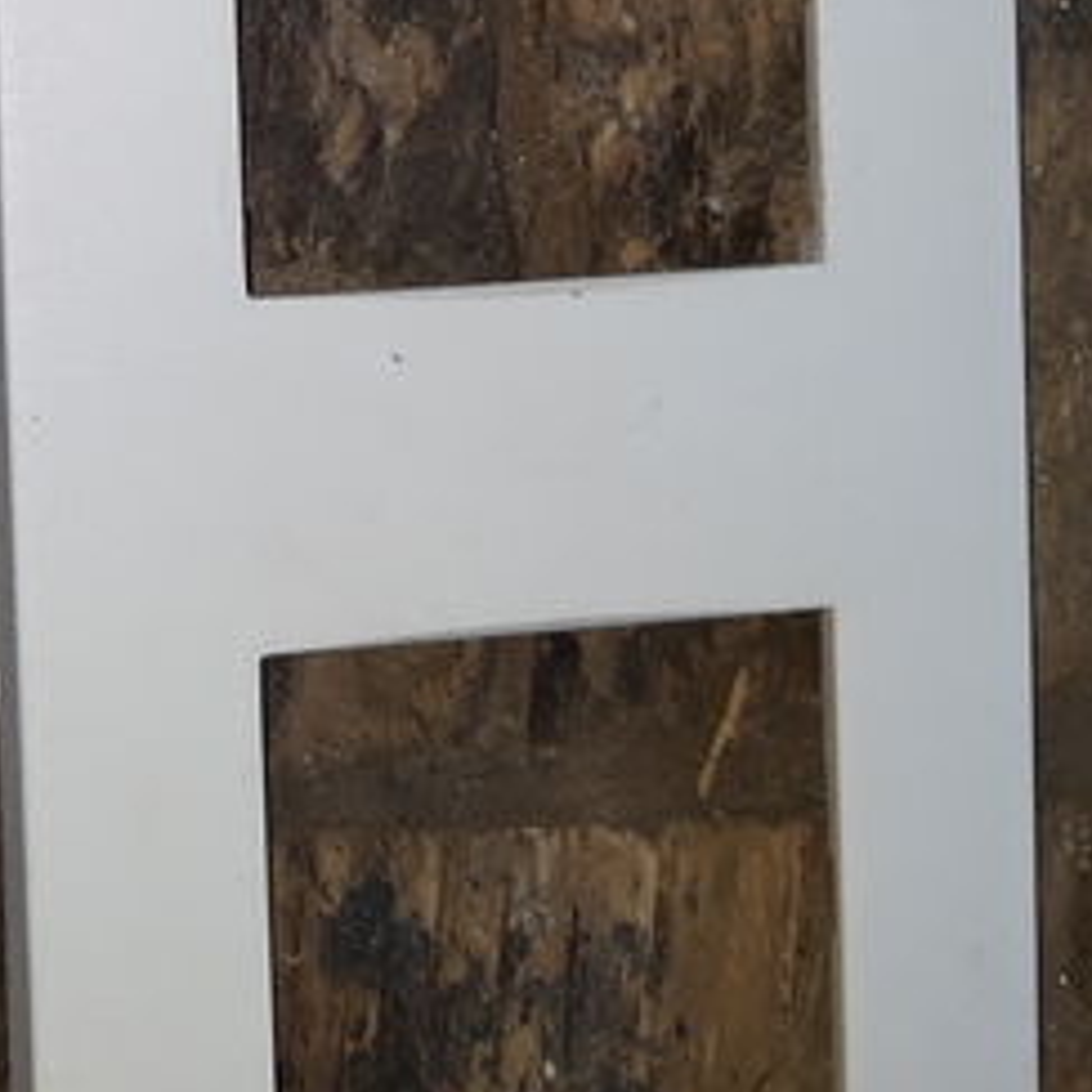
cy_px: 54
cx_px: -143
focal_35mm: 98
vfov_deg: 17.4
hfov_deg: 17.1
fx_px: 3498
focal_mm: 3.71
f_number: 1.7
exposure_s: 1/163
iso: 40
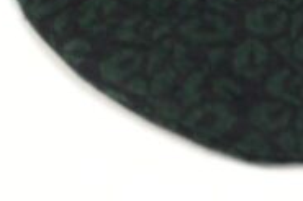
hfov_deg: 6.0
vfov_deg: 4.0
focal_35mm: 341
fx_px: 2867
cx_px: 303
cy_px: -57
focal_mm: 105
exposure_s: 1/50
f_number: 4
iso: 2000
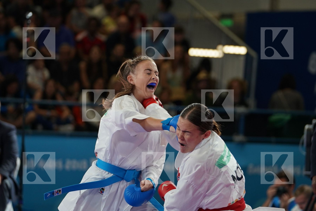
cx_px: 158
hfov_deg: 9.1
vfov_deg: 6.1
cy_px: 106
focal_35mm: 226
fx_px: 1984
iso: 1000
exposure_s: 1/1000
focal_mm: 151
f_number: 2.8
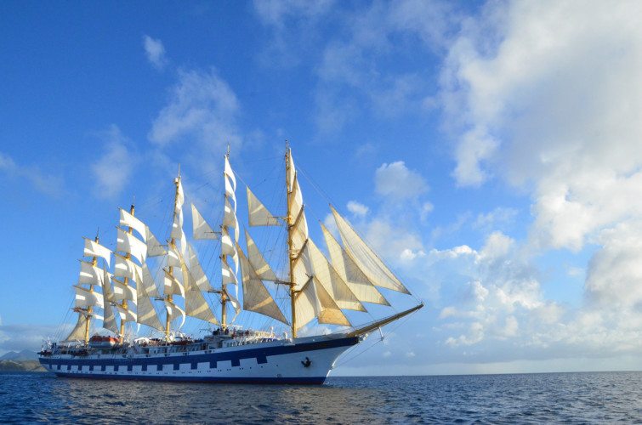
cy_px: 212
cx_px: 321
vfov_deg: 47.7
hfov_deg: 67.5
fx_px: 480
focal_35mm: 27
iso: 2000
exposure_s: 1/1600
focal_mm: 18
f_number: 14
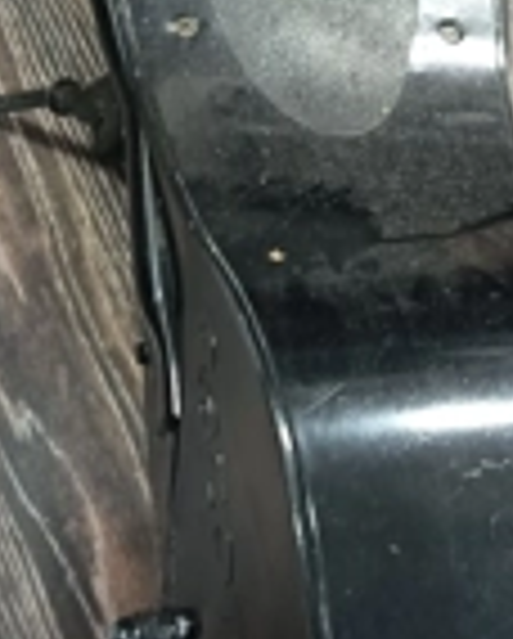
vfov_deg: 27.4
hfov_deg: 23.1
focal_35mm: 66
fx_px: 1250
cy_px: 40
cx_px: 338
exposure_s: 1/20
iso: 1584
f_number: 1.7
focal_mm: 5.24
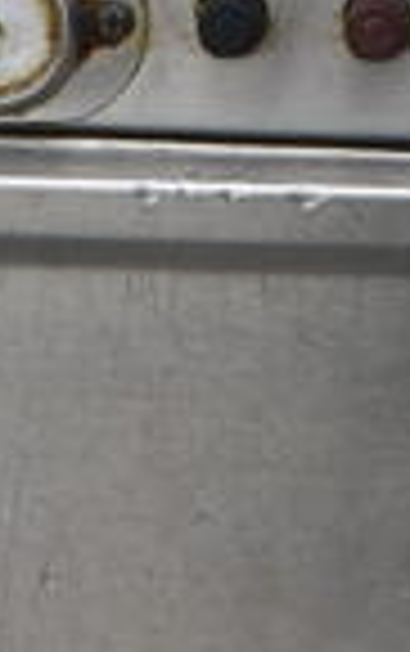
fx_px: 3084
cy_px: 1068
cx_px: 266
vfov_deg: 11.4
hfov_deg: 7.6
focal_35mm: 173
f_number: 4
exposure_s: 1/60
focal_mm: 18
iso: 100
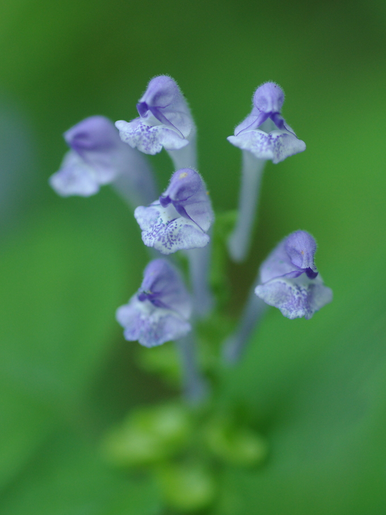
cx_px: 193
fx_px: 2186
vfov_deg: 13.4
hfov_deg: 10.1
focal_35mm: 147
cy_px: 234
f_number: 3.5
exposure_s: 1/125
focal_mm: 90
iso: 800
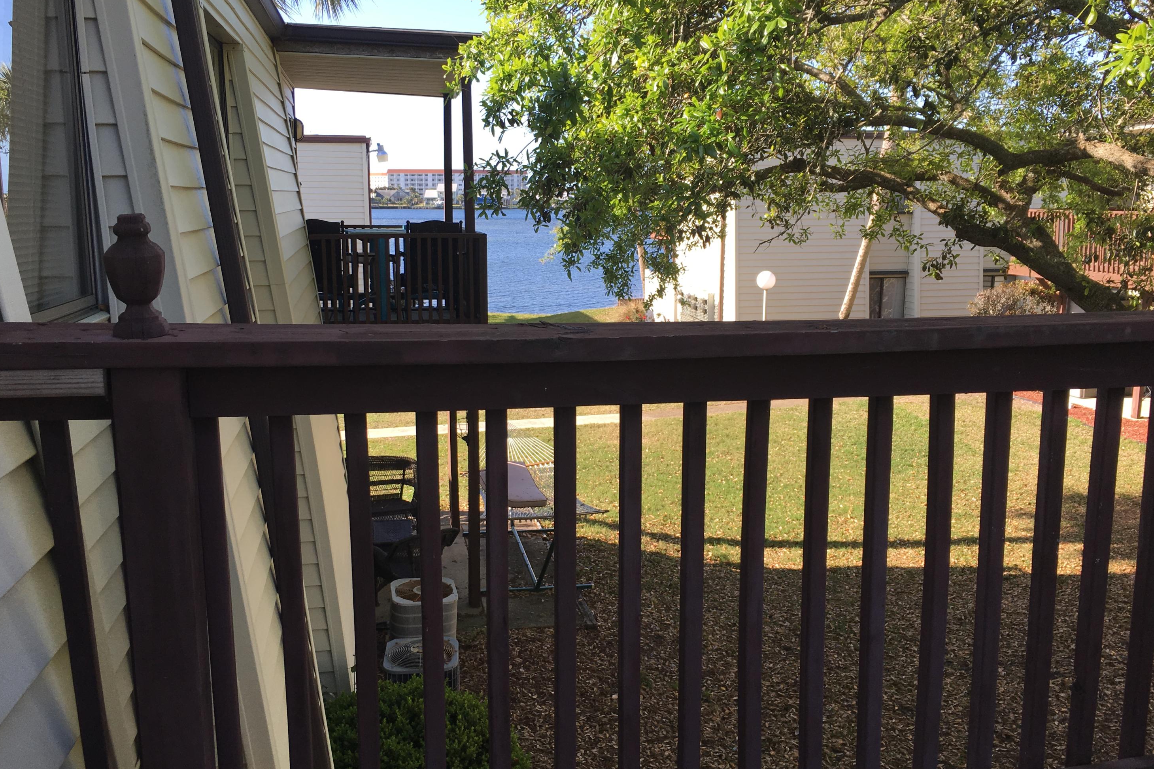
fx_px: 994
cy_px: 377
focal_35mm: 31
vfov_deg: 42.3
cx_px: 571
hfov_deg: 60.3
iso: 25
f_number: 2.2
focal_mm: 4.15
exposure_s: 1/427
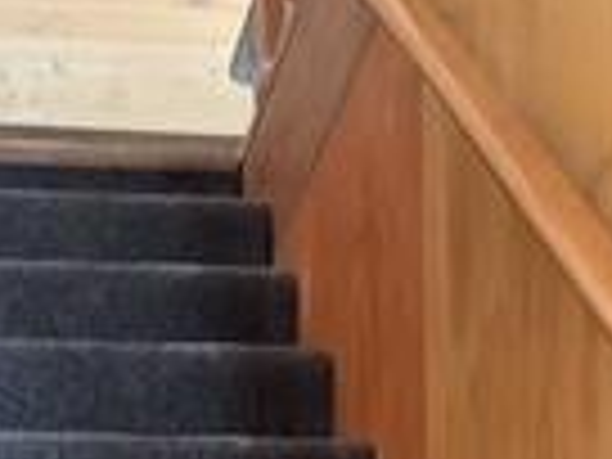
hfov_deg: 14.4
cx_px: 130
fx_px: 2404
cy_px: 963
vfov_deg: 10.0
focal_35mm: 136
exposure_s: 1/30
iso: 320
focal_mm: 3
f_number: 1.8
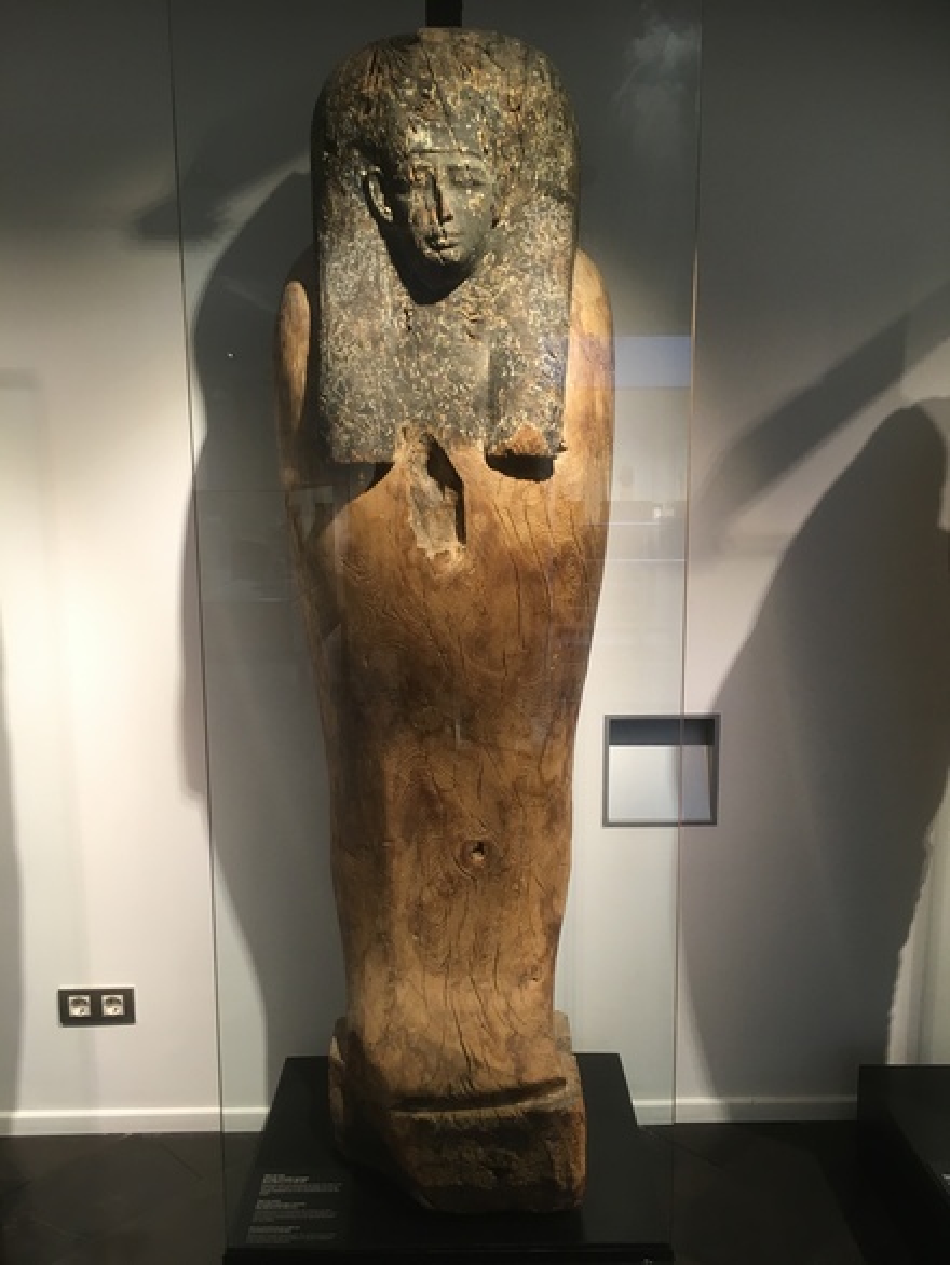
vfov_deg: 61.6
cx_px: 475
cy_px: 632
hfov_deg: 48.3
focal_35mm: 29
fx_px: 1060
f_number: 2.2
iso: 100
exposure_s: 1/33
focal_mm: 4.15
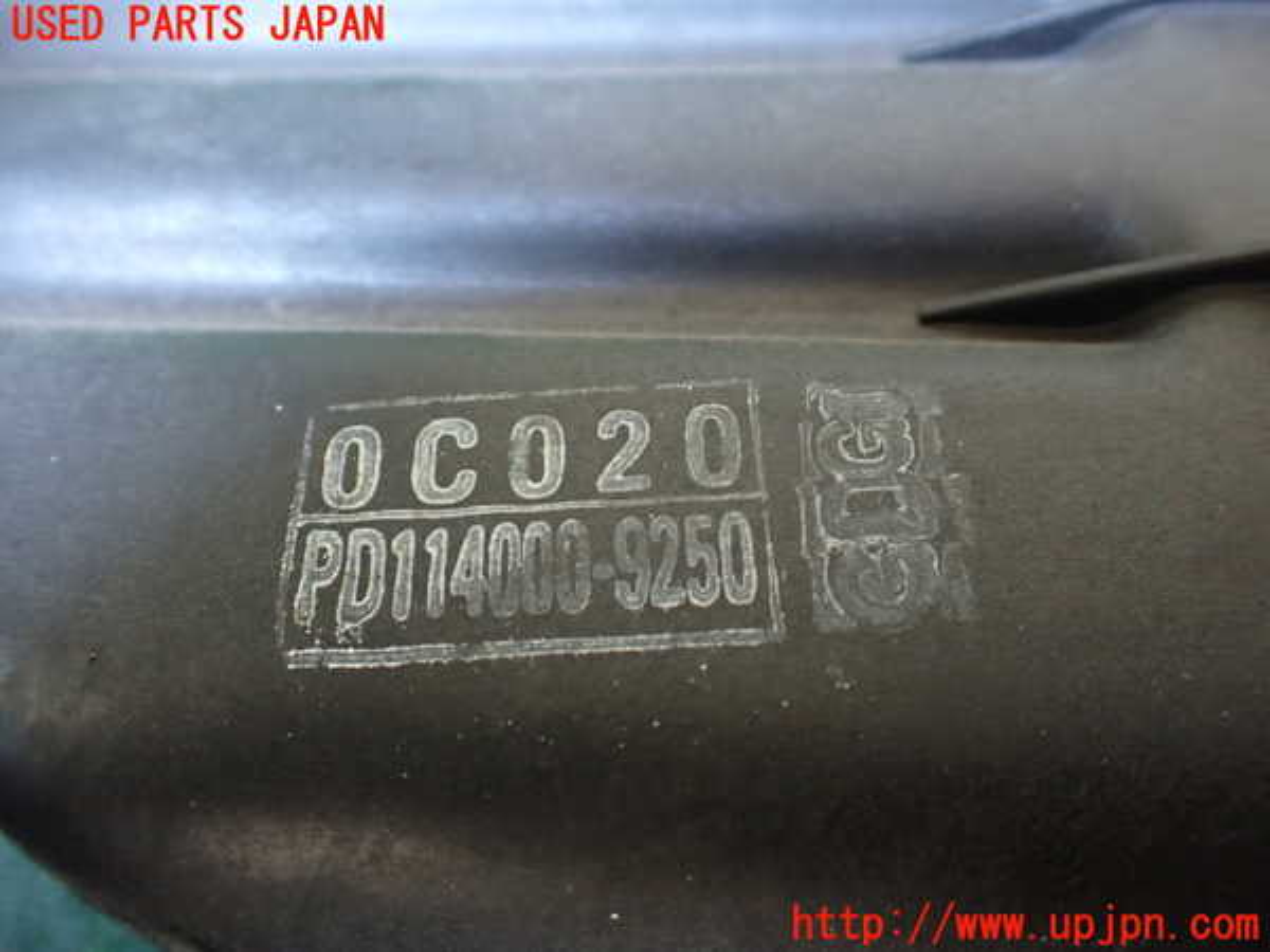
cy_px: 476
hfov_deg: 60.0
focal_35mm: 30
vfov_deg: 46.8
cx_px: 635
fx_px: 1101
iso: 800
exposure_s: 1/50
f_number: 2.3
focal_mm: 5.4
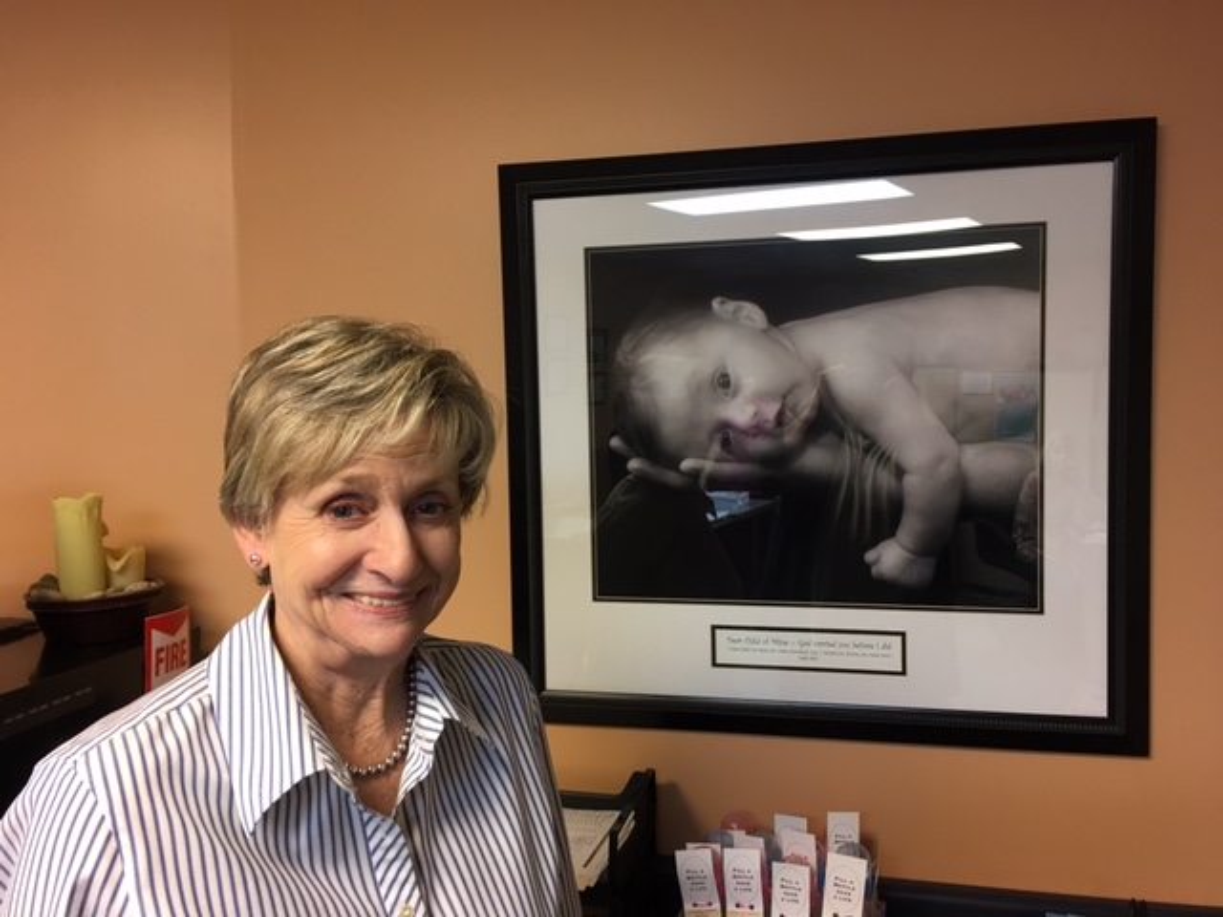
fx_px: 1025
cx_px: 612
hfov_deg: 61.7
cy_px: 458
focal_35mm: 29
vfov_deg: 48.2
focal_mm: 4.15
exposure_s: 1/30
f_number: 2.2
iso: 100
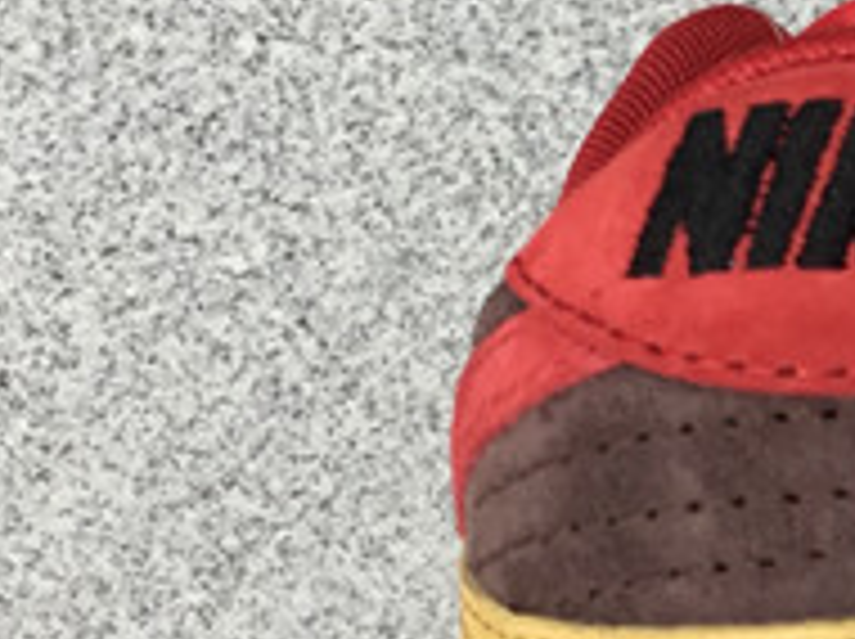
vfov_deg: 10.1
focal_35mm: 147
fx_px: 3626
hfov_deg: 12.8
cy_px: 394
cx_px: 1246
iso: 32
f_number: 2.4
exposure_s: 1/50
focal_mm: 3.3
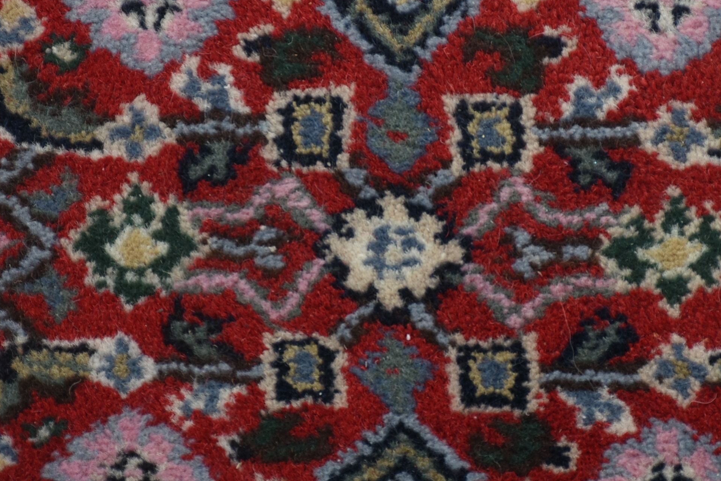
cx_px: 408
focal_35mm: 222
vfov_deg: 6.2
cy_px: 262
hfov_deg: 9.3
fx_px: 4442
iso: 200
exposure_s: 1/200
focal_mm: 95
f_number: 8
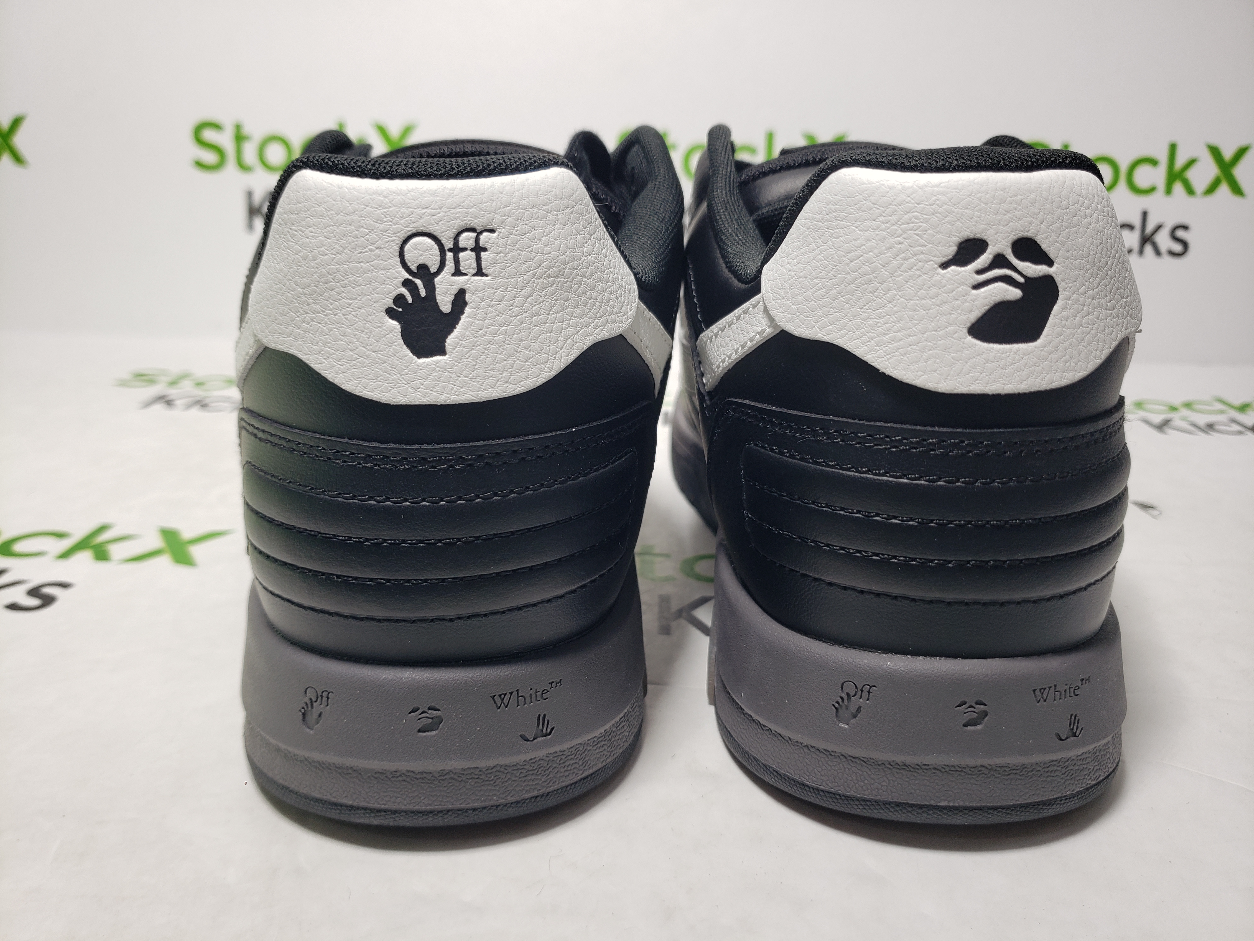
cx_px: 627
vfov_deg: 53.1
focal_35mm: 26
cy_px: 470
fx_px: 942
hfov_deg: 67.3
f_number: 1.5
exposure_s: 1/317
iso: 50
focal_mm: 4.3
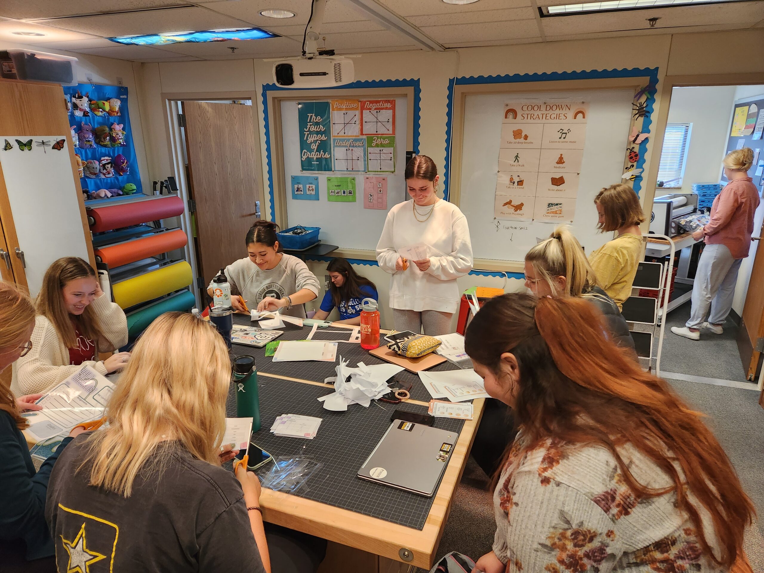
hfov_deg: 73.9
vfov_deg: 58.9
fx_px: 508
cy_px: 286
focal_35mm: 23
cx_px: 382
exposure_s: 1/120
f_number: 1.8
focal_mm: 5.4
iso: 320
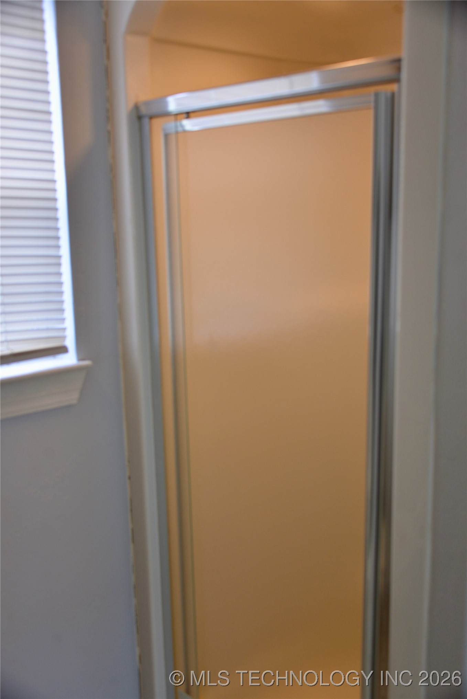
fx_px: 700
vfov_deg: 53.1
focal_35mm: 36
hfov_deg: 36.9
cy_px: 350
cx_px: 234
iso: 320
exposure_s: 1/40
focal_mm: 36
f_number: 4
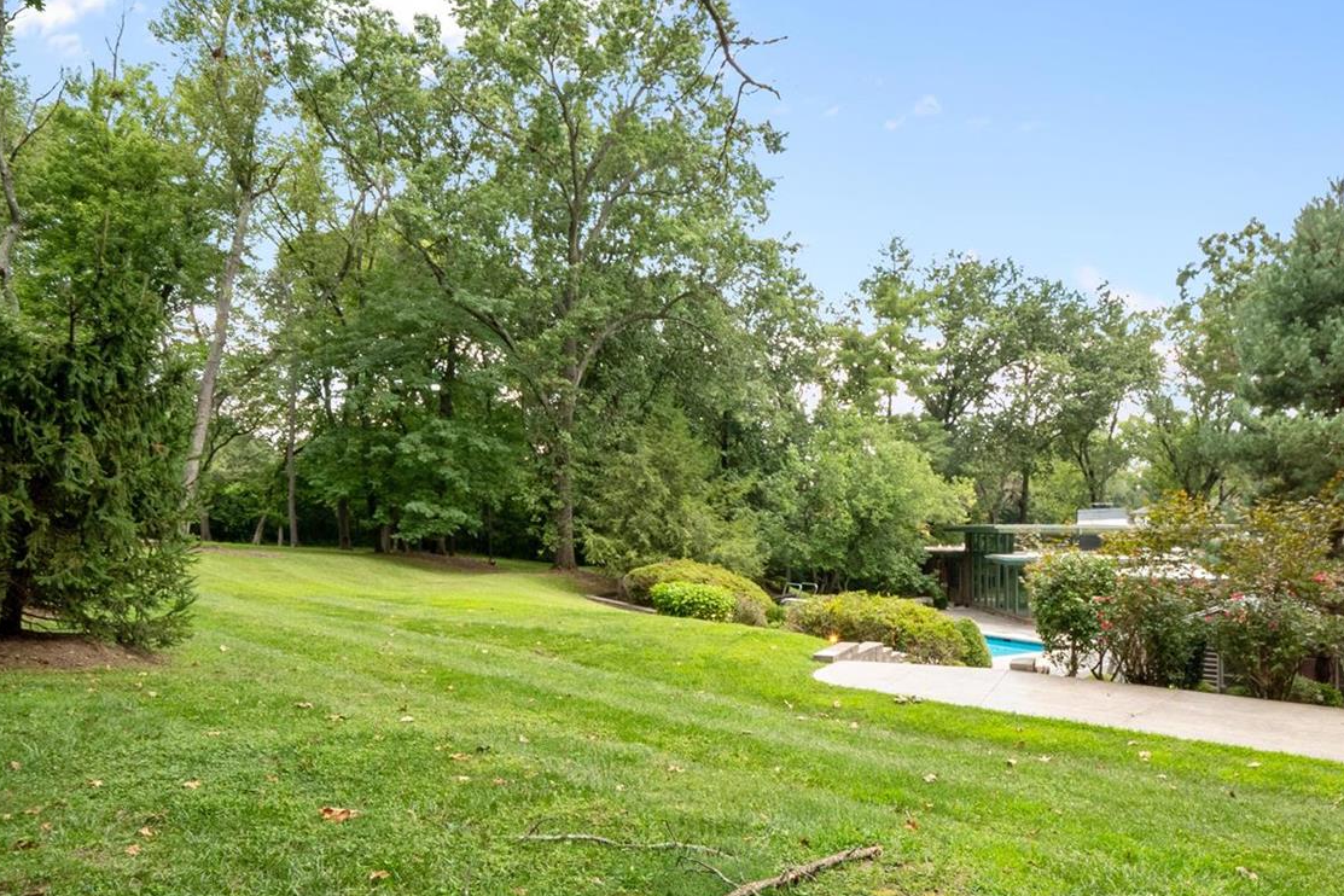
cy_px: 564
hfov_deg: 74.5
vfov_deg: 54.4
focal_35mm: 23
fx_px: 859
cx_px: 857
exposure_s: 1/20
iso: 400
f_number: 10
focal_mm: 8
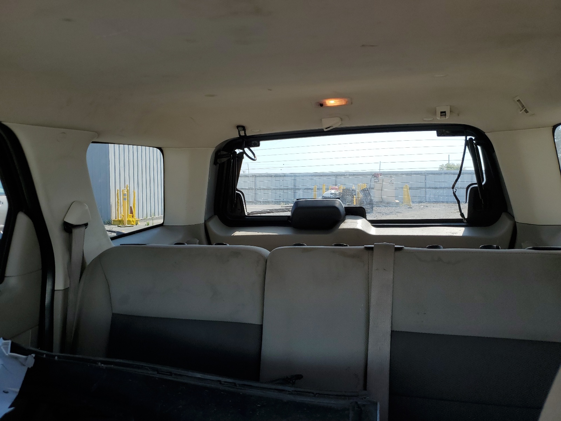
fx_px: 421
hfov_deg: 67.3
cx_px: 280
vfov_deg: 53.1
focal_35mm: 26
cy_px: 210
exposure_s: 1/417
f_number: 1.5
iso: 50
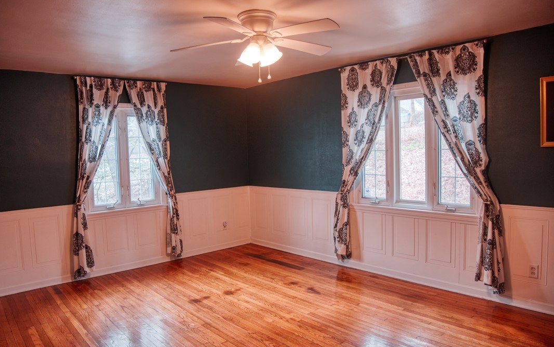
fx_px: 377
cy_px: 174
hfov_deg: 72.5
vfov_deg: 49.3
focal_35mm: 25
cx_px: 274
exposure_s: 1/80
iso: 100
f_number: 3.5
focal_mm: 16
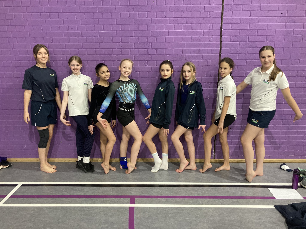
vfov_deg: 49.7
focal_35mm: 28
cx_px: 153
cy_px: 114
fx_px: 248
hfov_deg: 63.4
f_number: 1.8
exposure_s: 1/40
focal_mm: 3.99
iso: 320
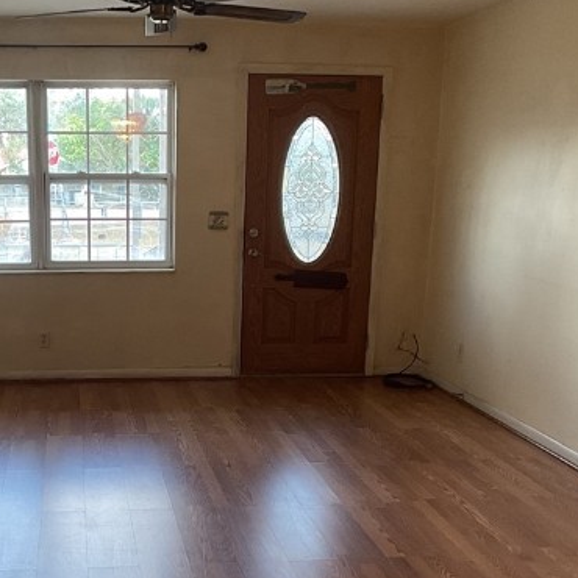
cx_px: 150
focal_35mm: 71
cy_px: 467
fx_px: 1341
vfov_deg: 23.9
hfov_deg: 24.1
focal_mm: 3
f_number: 1.8
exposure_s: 1/60
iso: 80
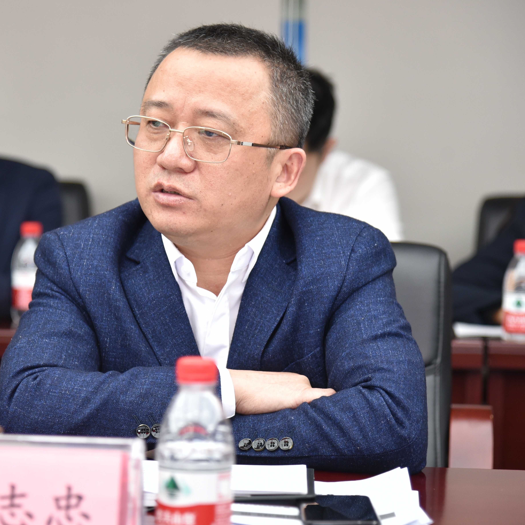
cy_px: 241
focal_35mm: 137
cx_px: 213
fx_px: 2351
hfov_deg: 12.7
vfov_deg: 12.7
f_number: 4
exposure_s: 1/40
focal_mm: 98
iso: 800
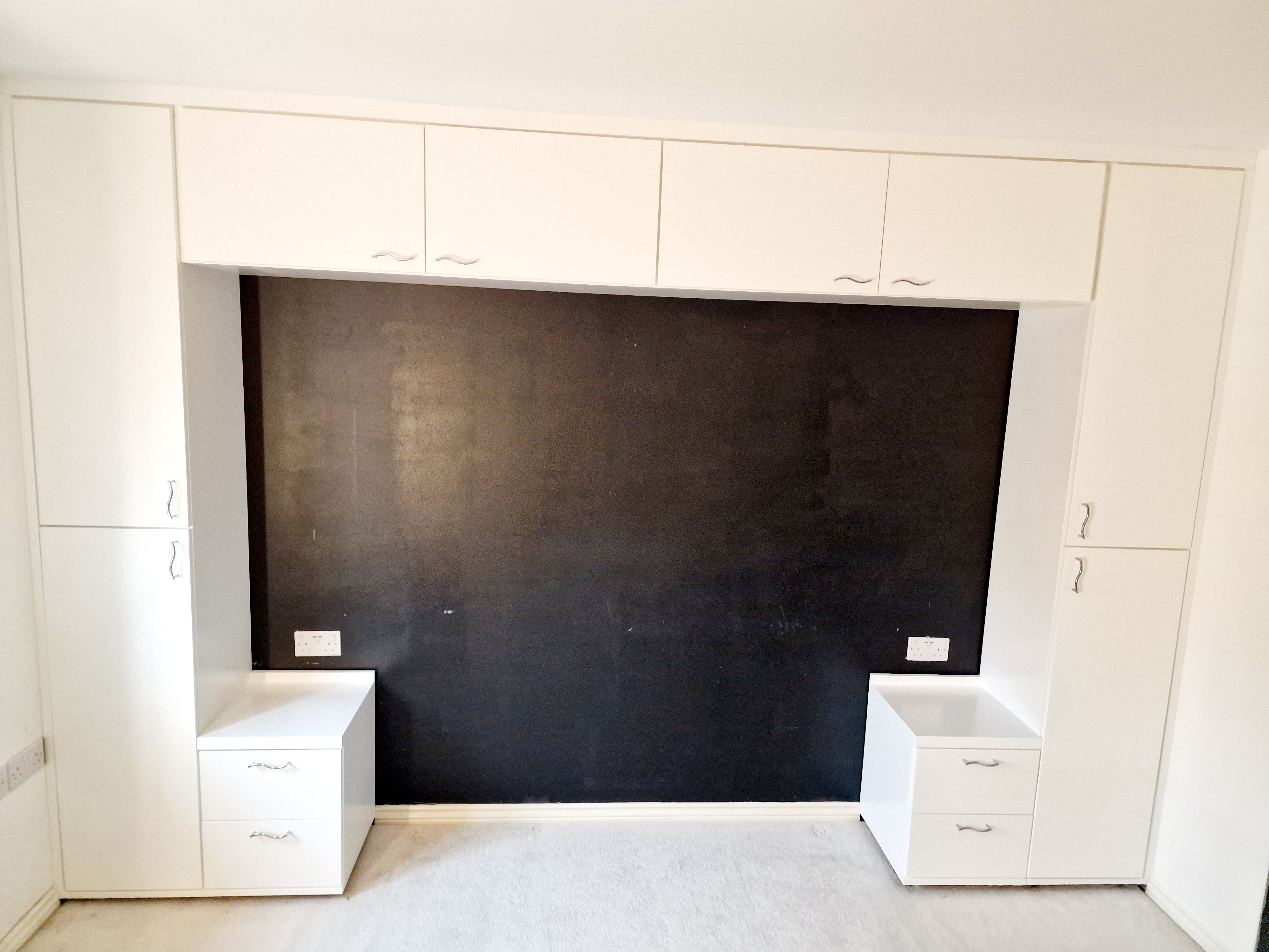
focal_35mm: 23
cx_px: 634
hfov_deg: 73.9
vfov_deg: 58.9
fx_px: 843
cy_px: 476
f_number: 1.8
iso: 1000
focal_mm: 6.4
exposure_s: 1/100
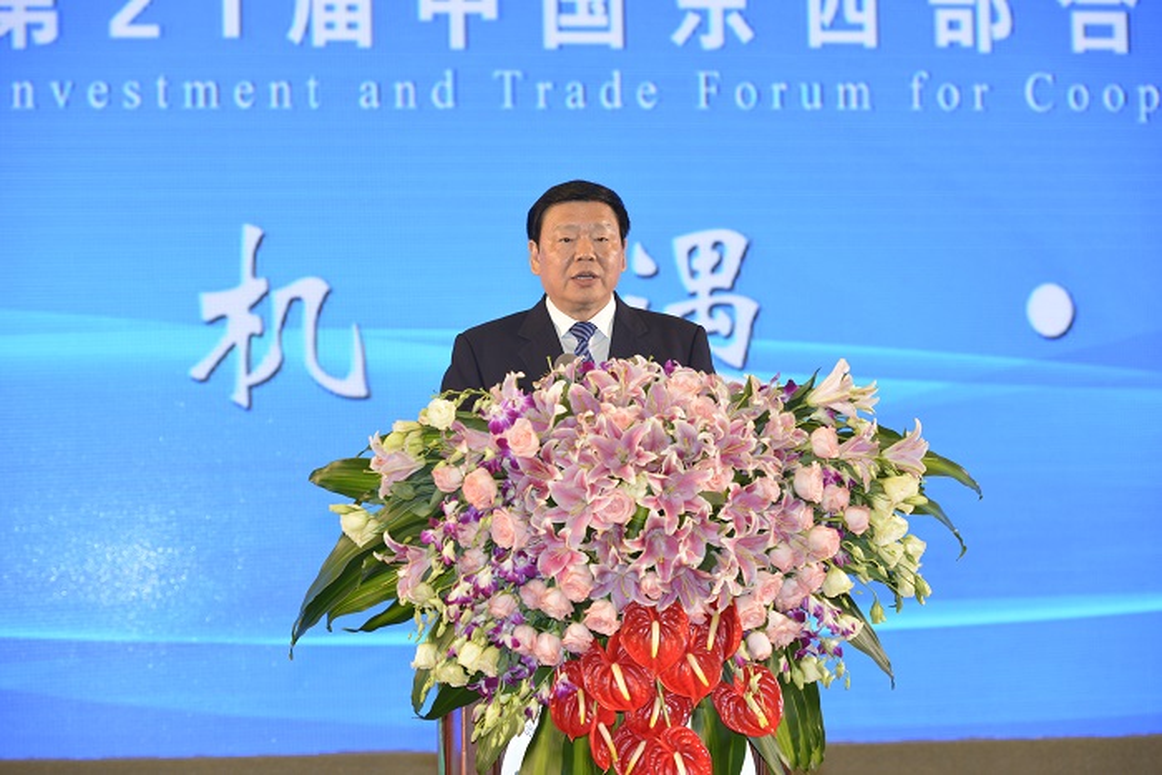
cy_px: 388
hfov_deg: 19.5
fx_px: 3390
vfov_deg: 13.0
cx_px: 581
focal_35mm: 105
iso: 640
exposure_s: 1/160
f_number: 5.6
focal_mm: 105
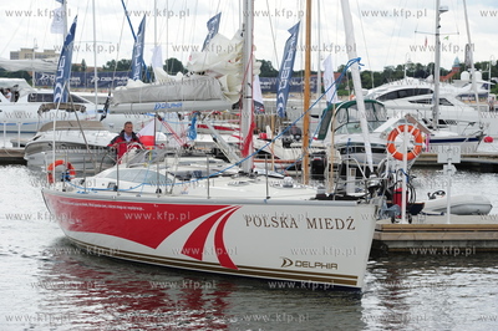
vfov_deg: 10.9
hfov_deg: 16.4
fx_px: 1728
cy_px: 166
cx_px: 249
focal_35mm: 125
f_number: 10
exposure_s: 1/400
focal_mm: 125
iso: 400
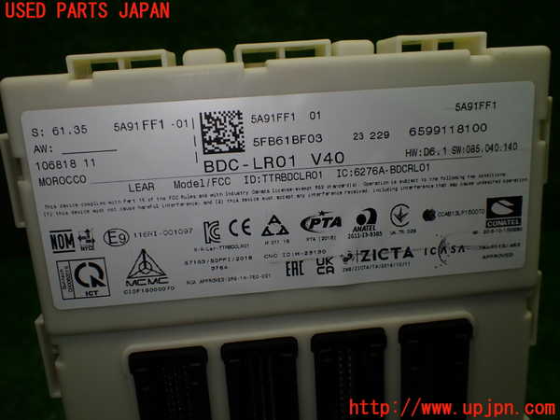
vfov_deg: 46.8
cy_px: 210
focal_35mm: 30
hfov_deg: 60.0
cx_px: 280
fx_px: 485
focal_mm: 5.4
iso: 100
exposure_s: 1/200
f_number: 2.3
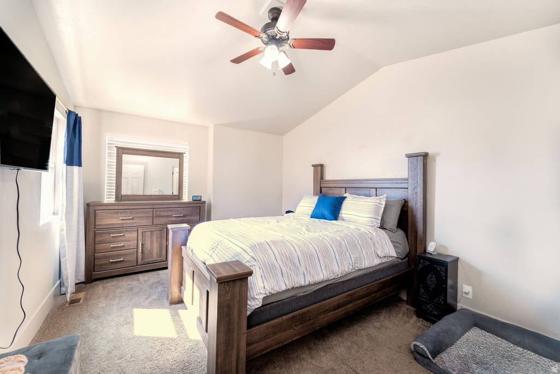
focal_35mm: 14
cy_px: 187
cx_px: 280
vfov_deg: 81.2
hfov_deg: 104.2
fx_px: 218
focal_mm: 14
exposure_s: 1/15
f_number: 7.1
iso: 320
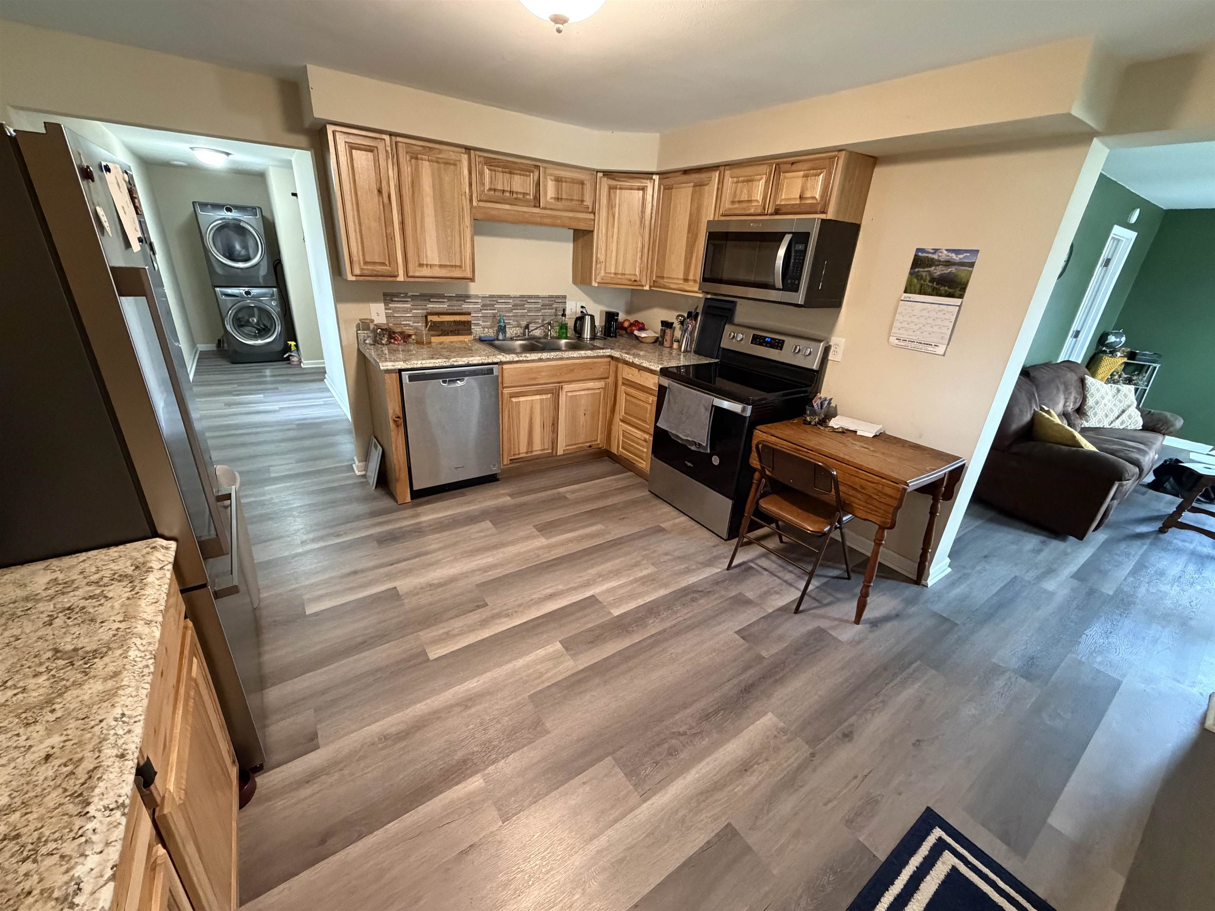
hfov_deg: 102.1
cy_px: 456
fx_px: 491
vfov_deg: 85.7
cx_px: 608
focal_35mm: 14
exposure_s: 1/60
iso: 640
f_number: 2.2
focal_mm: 2.22
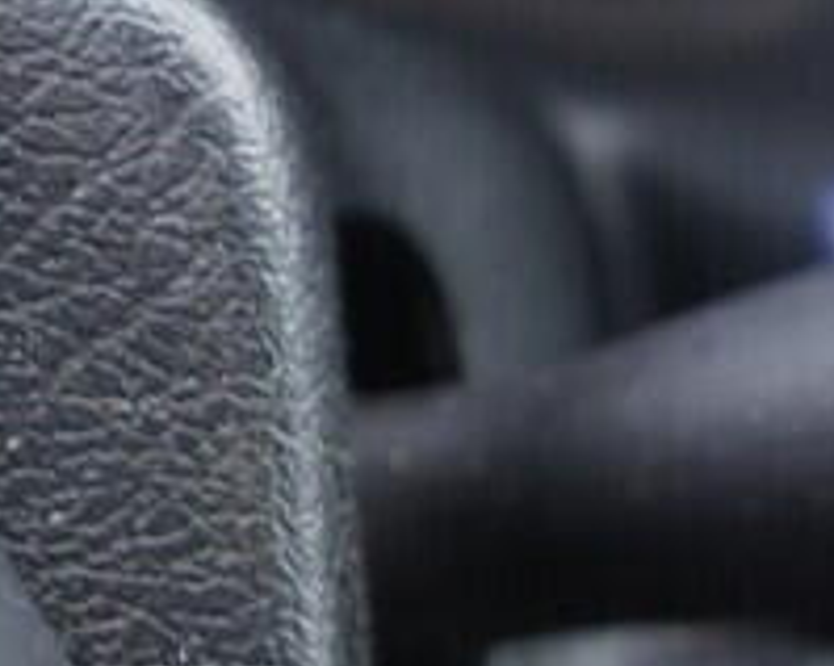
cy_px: 622
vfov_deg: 8.8
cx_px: 1060
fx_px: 4293
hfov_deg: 10.9
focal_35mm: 174
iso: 500
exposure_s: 1/40
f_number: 2.8
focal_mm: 24
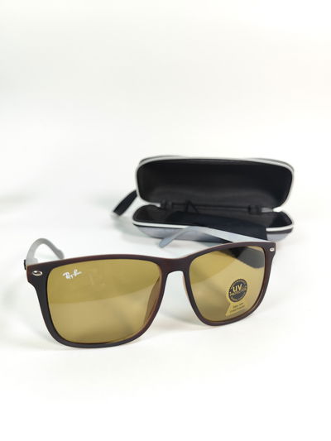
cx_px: 166
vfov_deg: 73.9
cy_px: 220
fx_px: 293
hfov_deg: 58.9
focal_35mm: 23
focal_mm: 6.19
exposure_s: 1/100
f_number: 1.65
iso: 250
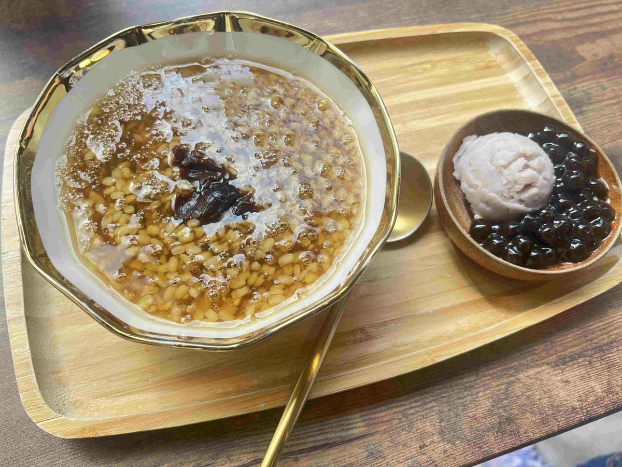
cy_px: 234
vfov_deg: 53.1
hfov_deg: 67.3
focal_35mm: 26
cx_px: 311
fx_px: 467
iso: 40
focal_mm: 5.7
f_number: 1.5
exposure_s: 1/121
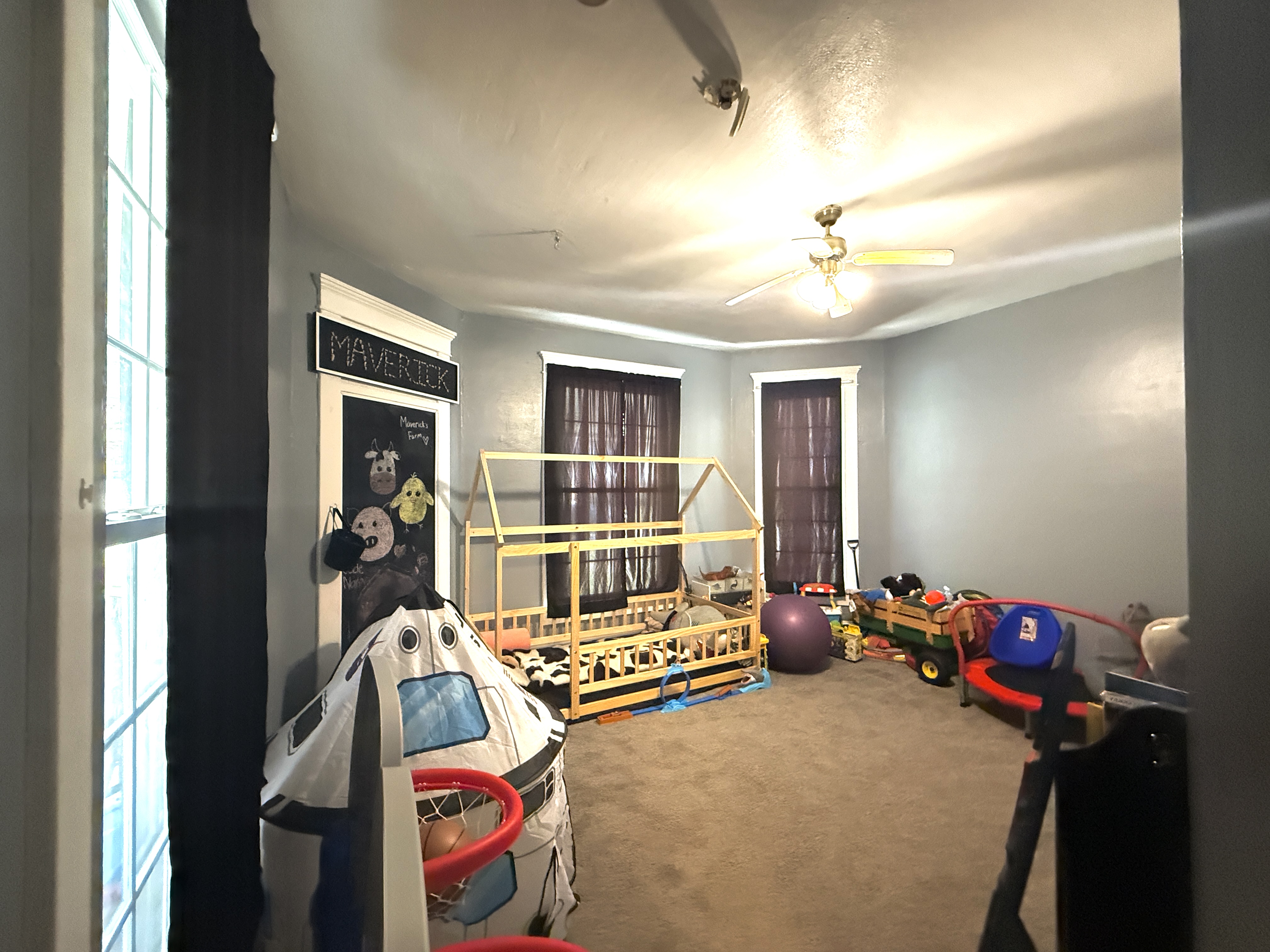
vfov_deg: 85.7
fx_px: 514
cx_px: 635
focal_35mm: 14
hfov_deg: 102.1
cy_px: 476
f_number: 2.2
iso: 1250
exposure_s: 1/60
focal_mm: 2.22
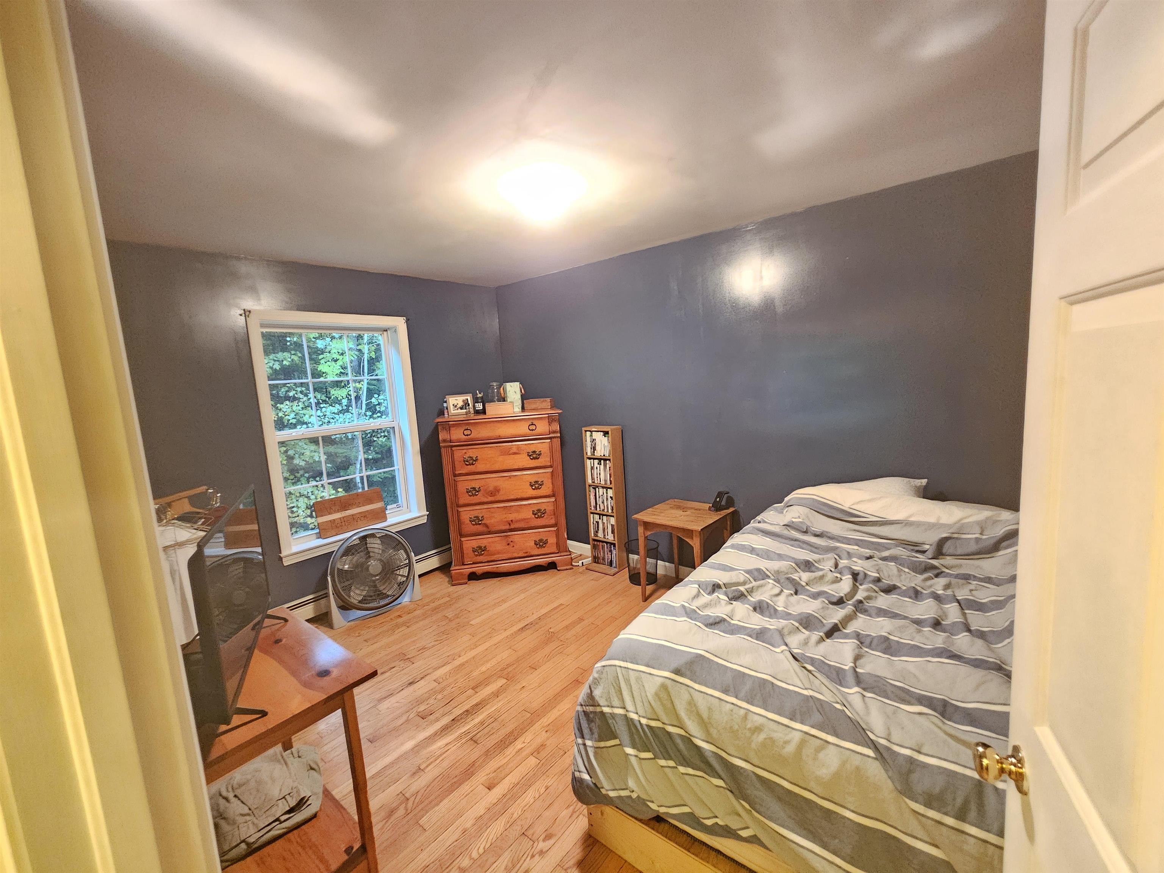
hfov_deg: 106.2
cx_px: 582
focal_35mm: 13
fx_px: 437
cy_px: 436
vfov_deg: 89.9
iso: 1000
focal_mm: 2.2
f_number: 2.2
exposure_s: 1/24
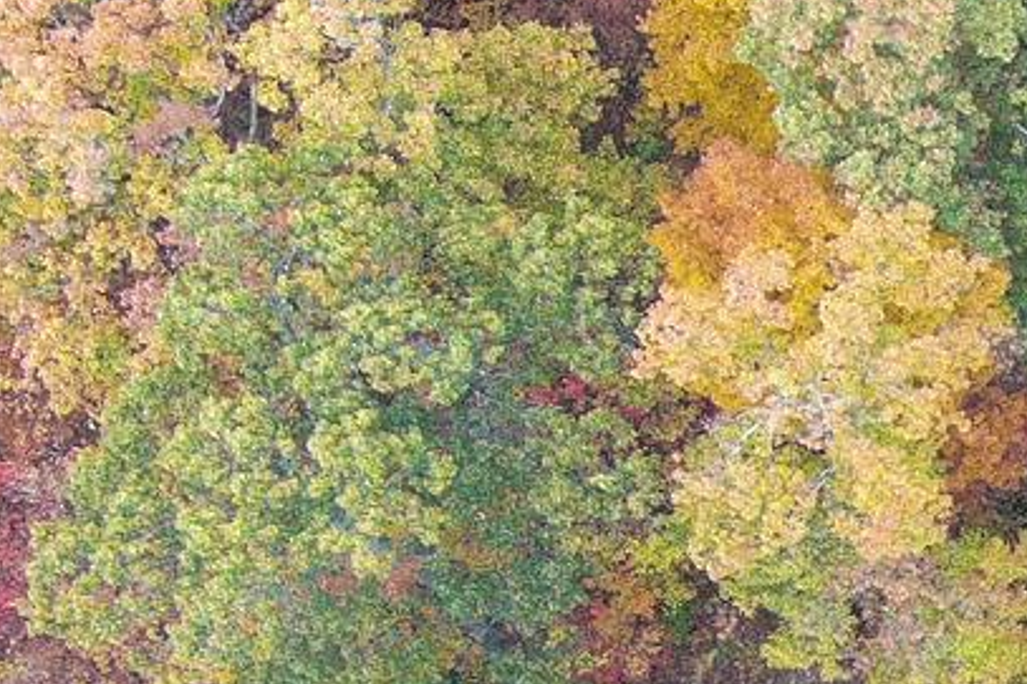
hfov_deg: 12.3
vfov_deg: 9.3
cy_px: 837
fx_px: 4163
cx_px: 2127
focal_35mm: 146
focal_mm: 10.57
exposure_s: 1/144
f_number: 2.8
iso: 100
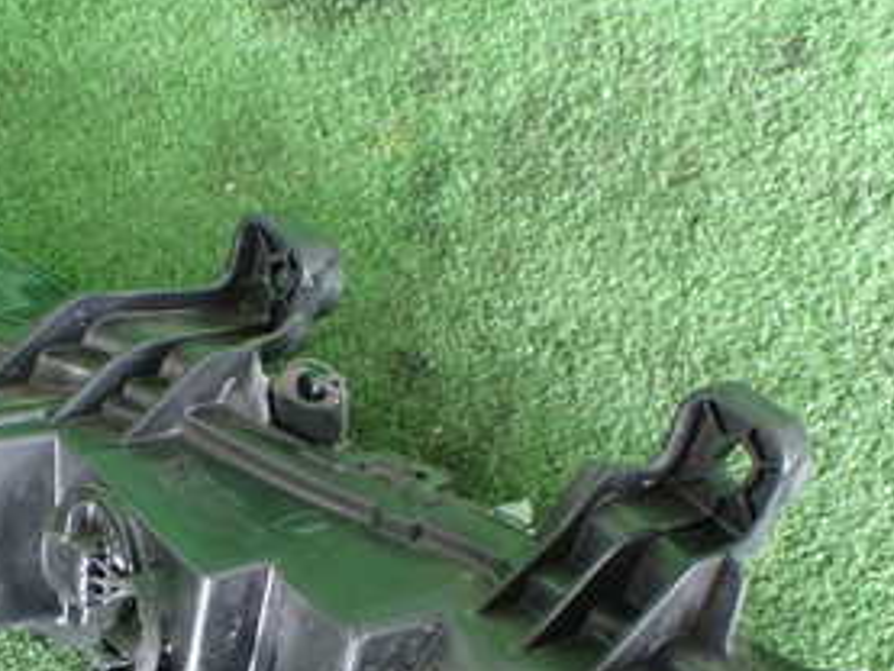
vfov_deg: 21.9
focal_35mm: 65
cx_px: 223
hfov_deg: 29.3
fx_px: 1679
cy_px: 639
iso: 800
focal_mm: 5.4
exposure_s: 1/40
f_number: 2.3
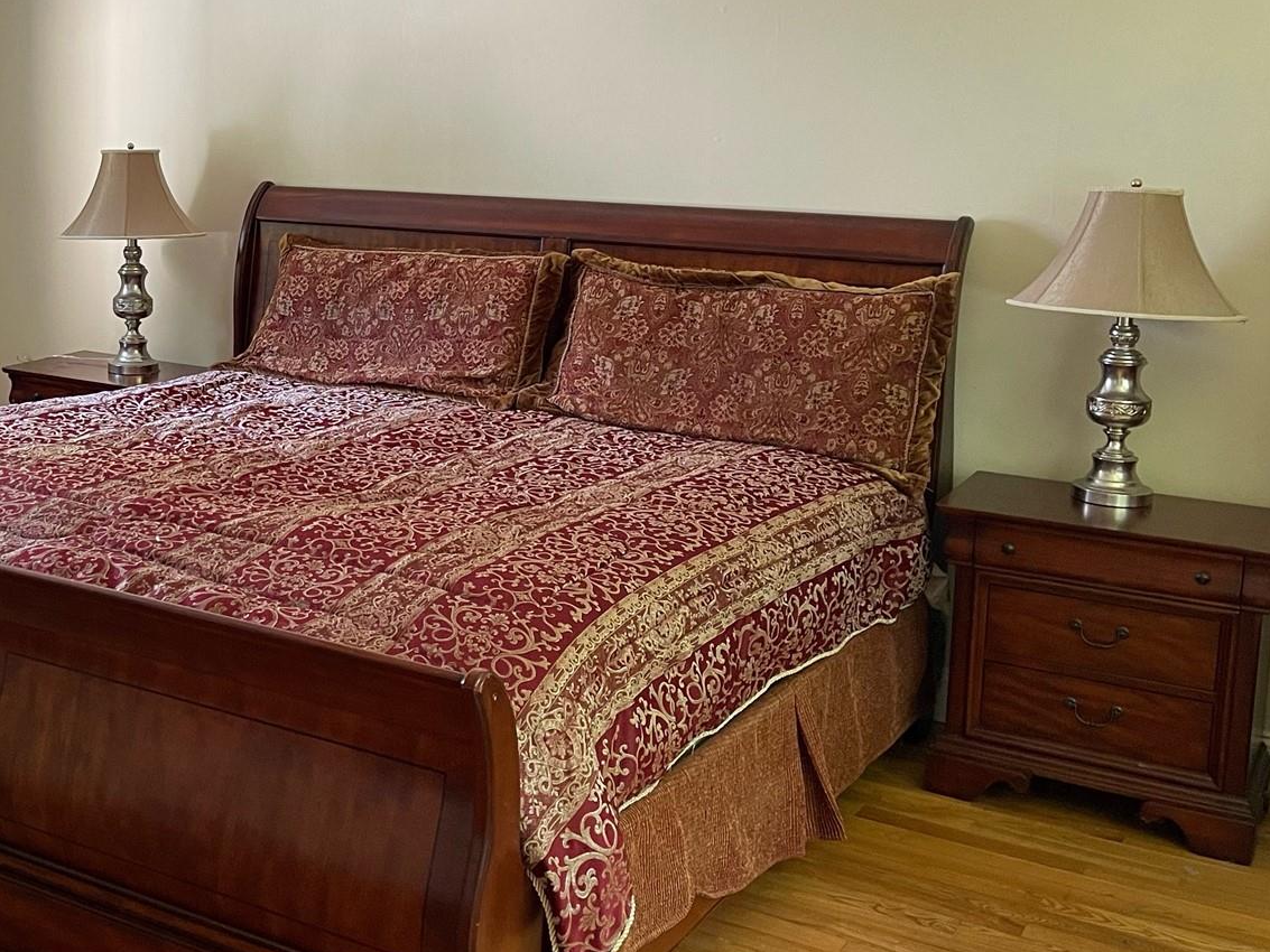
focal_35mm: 47
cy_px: 318
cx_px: 214
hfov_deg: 38.6
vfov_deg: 30.7
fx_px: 1725
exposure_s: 1/67
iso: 125
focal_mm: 5.1
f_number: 1.6
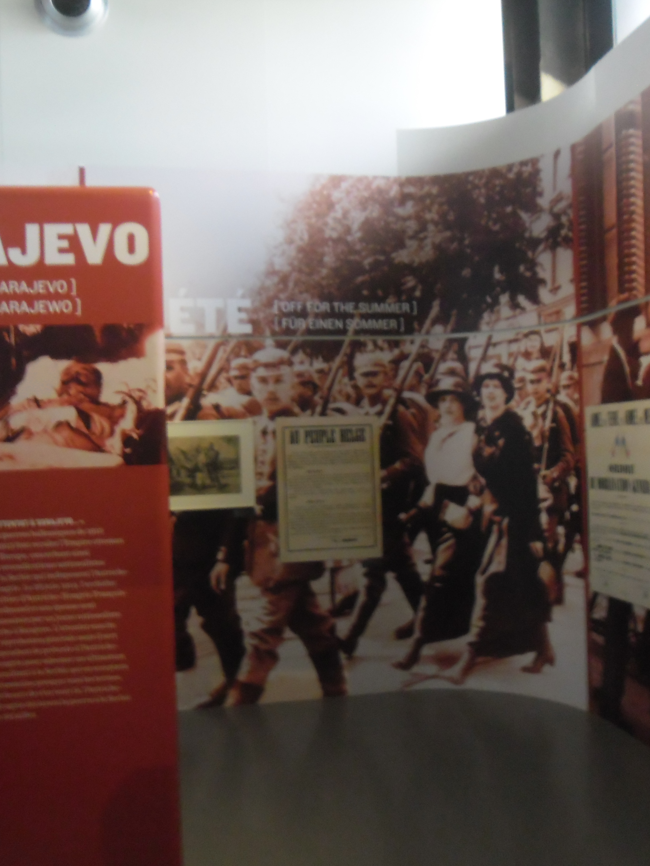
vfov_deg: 50.1
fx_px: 926
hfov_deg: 38.7
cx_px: 325
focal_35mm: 37
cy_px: 442
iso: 400
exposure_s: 1/22
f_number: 3.5
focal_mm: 4.9
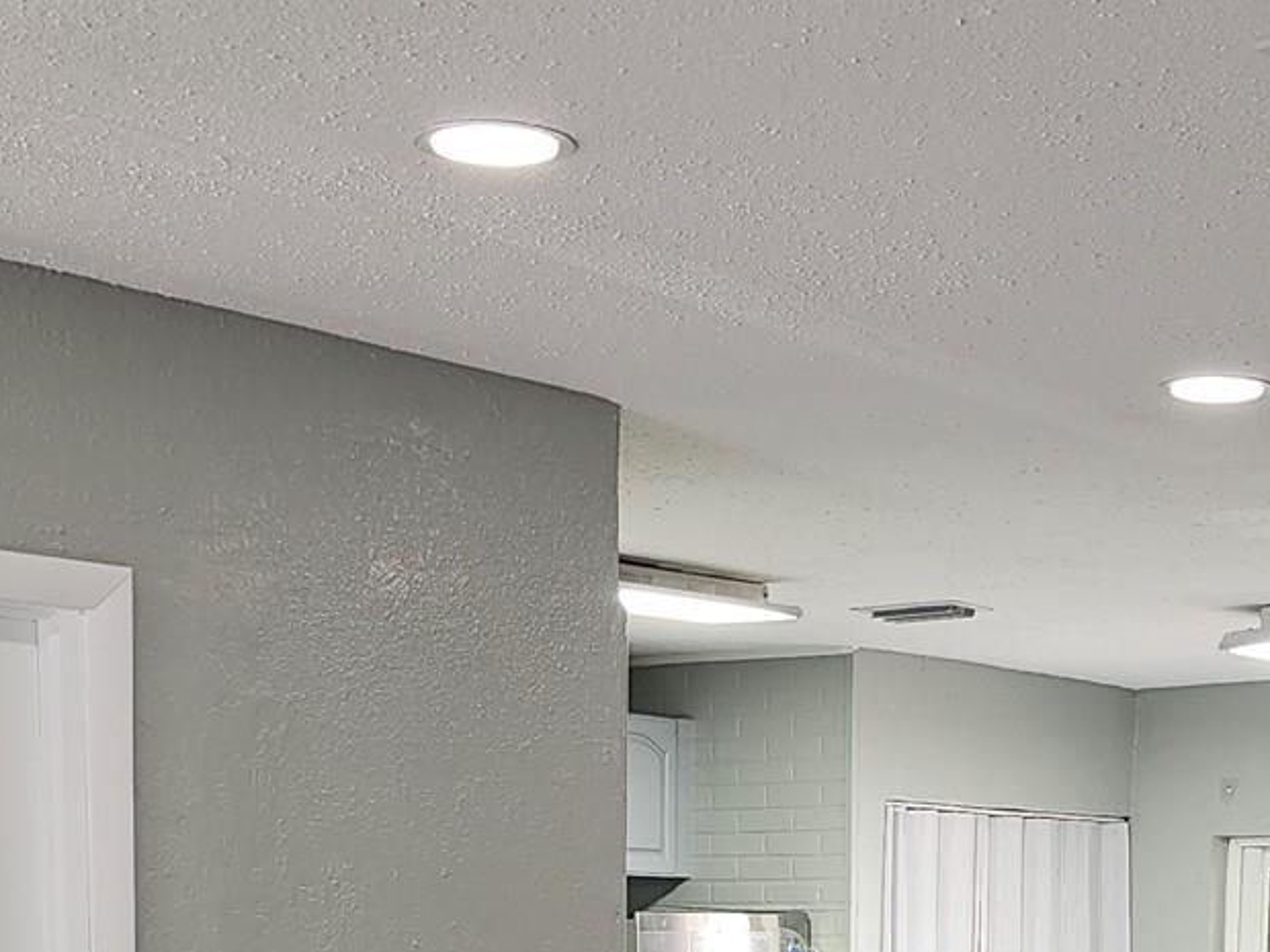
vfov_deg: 17.9
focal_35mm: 76
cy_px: 1294
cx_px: 780
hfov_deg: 25.6
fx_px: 2788
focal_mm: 6.3
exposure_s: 1/60
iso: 40
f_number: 1.7
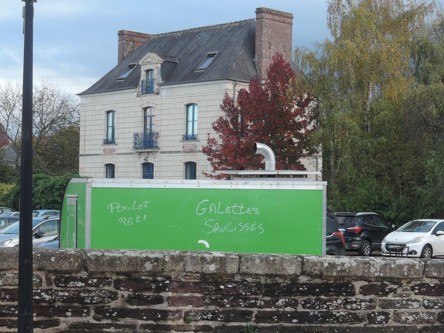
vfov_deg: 19.6
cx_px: 224
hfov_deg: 26.0
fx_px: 962
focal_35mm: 75
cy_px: 169
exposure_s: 1/100
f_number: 5
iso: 110
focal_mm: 14.3
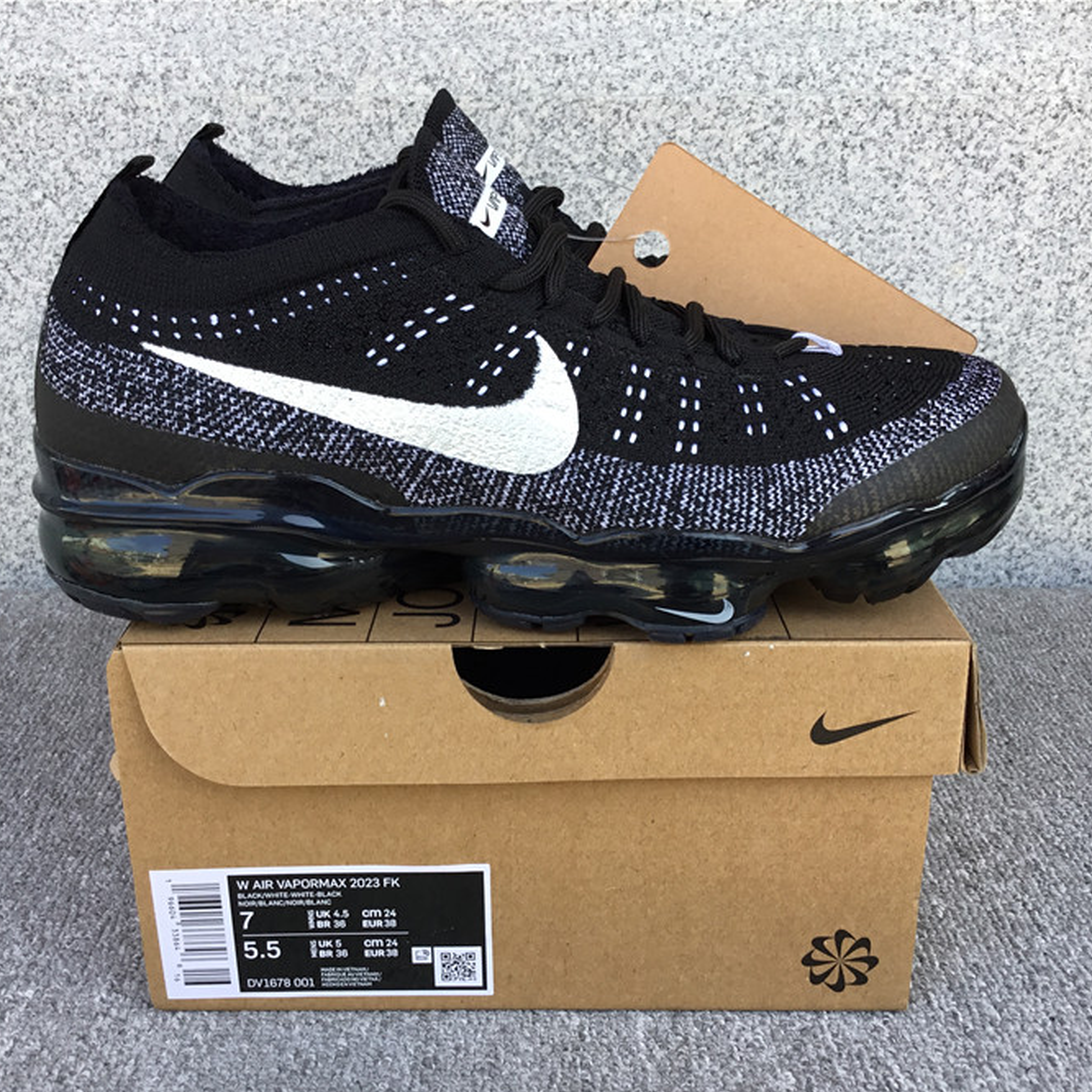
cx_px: 530
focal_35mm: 37
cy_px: 552
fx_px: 1321
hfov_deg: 44.9
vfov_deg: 44.9
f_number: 2.4
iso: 25
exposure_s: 1/100
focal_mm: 3.3
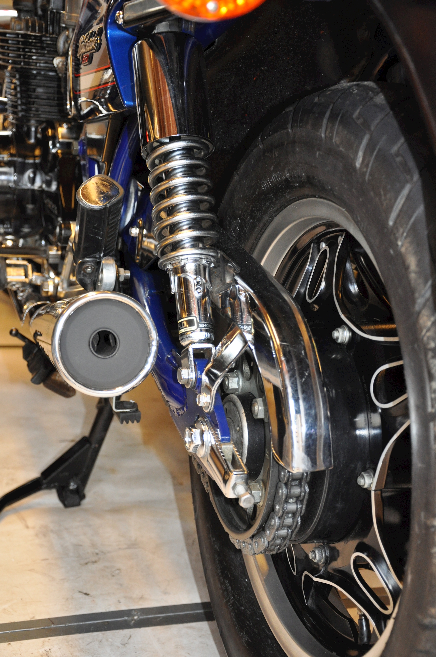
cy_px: 328
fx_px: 1093
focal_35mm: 60
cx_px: 218
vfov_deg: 33.4
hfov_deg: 22.6
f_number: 4.5
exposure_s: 1/60
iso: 800
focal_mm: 40
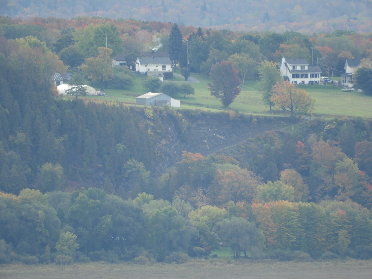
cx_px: 186
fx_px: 11821
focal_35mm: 1100
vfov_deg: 1.4
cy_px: 140
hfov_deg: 1.8
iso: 125
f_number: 5.6
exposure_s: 1/250
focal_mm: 197.1
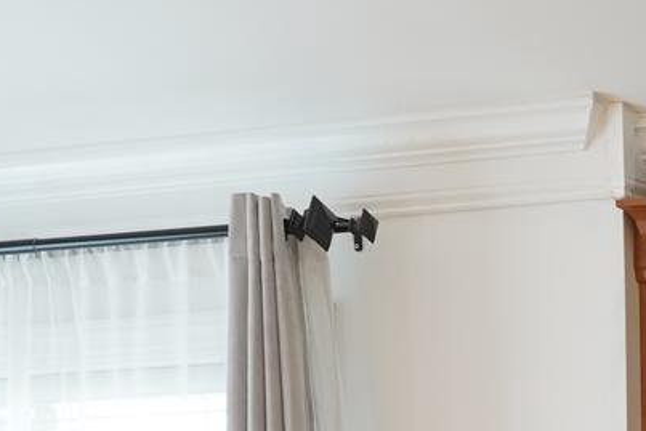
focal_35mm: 183
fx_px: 3285
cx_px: 1265
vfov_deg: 7.2
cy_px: 884
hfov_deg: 10.4
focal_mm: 36
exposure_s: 1/60
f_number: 4
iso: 320
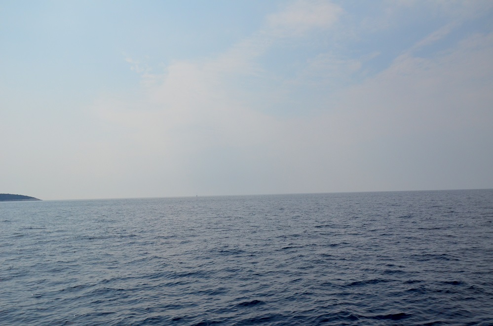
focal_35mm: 36
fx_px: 492
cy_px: 163
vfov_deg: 36.7
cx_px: 246
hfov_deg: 53.2
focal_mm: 24
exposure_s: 1/8000
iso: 720
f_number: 5.6
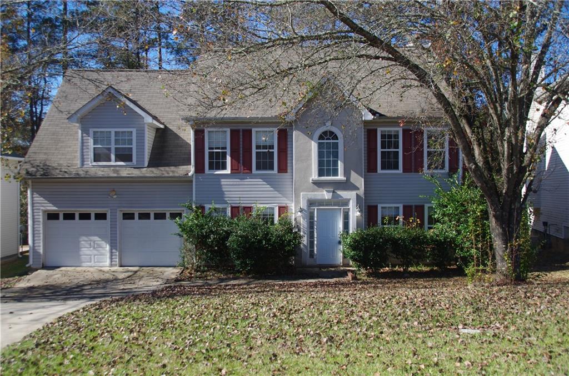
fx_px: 520
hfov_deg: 57.3
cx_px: 284
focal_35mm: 33
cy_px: 188
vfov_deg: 39.8
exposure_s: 1/180
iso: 100
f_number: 5
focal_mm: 22
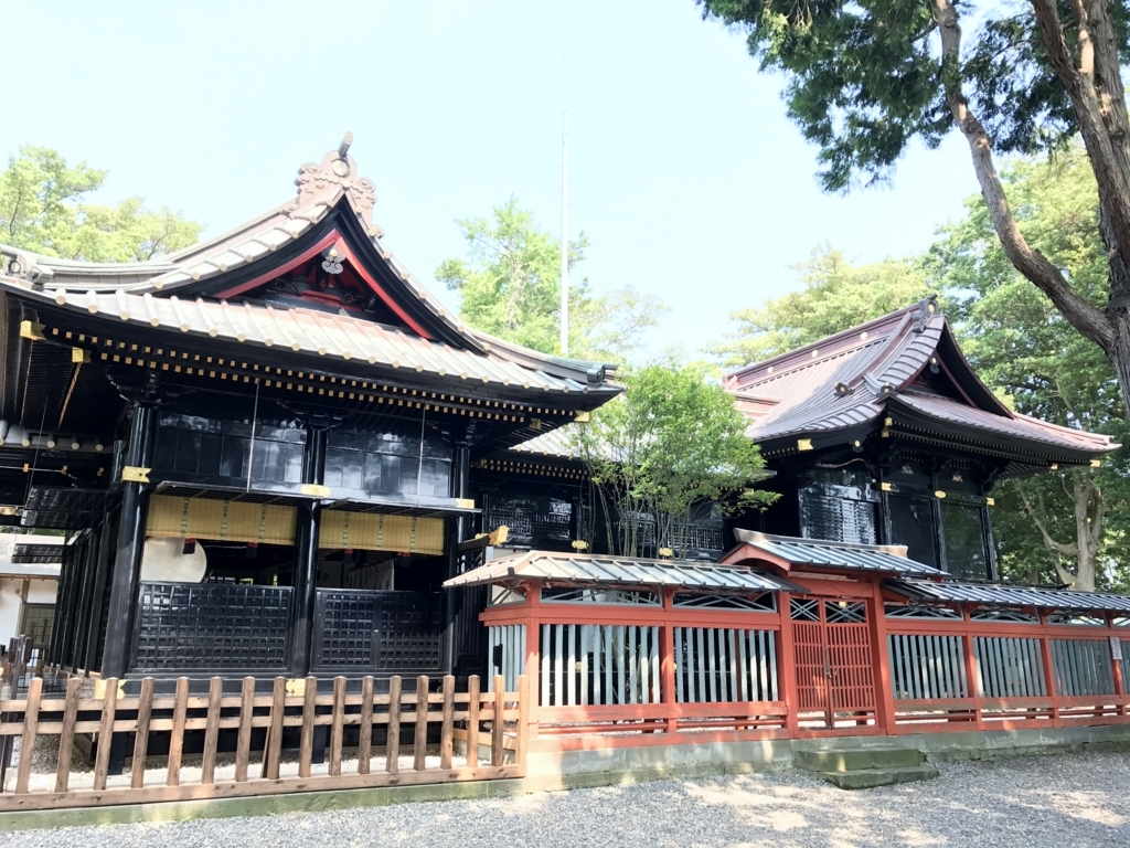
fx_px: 914
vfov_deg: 49.7
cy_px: 424
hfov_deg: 63.4
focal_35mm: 28
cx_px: 565
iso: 20
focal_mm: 3.99
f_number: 1.8
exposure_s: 1/208
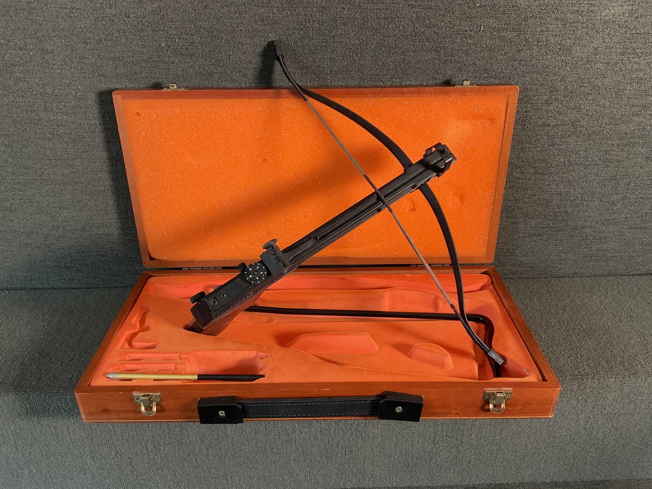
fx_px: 546
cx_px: 326
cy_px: 244
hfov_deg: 61.7
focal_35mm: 29
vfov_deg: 48.2
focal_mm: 3
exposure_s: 1/60
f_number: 1.8
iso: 100
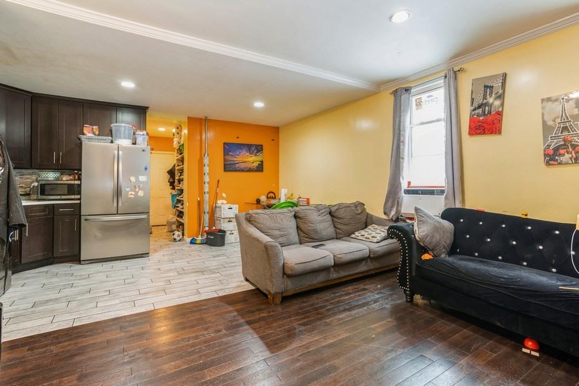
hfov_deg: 93.3
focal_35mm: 17
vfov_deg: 70.4
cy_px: 193
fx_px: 273
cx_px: 290
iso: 100
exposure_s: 3.2
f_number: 8
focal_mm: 17
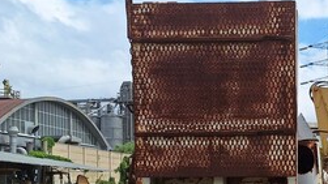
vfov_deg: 19.6
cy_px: 170
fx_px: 522
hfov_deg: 33.1
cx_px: 297
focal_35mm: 60
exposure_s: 1/3922
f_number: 1.8
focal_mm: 5.54
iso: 40
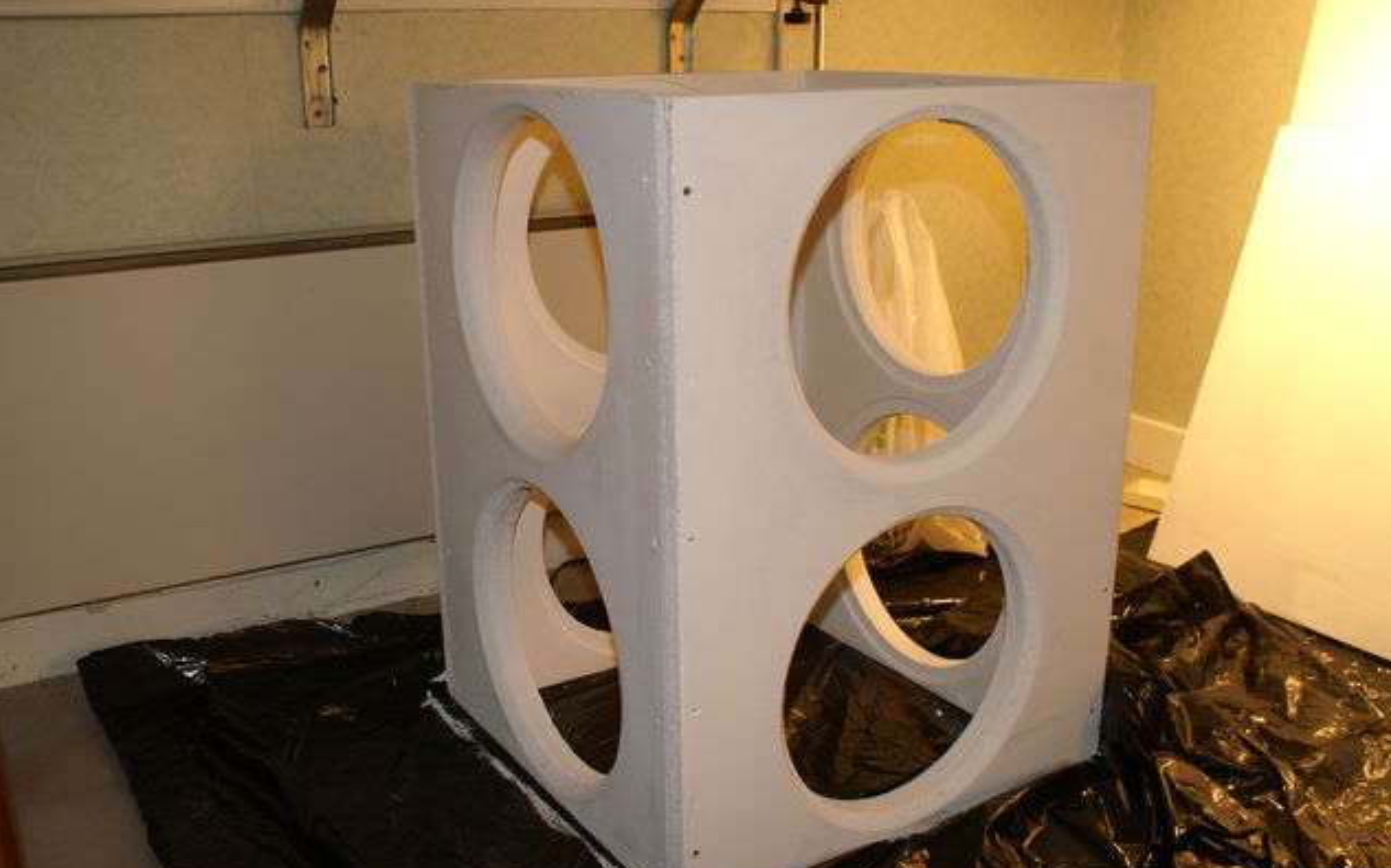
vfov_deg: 37.2
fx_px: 1288
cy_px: 450
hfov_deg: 56.7
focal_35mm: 34
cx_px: 701
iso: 400
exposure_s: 1/8
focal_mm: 22
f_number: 4
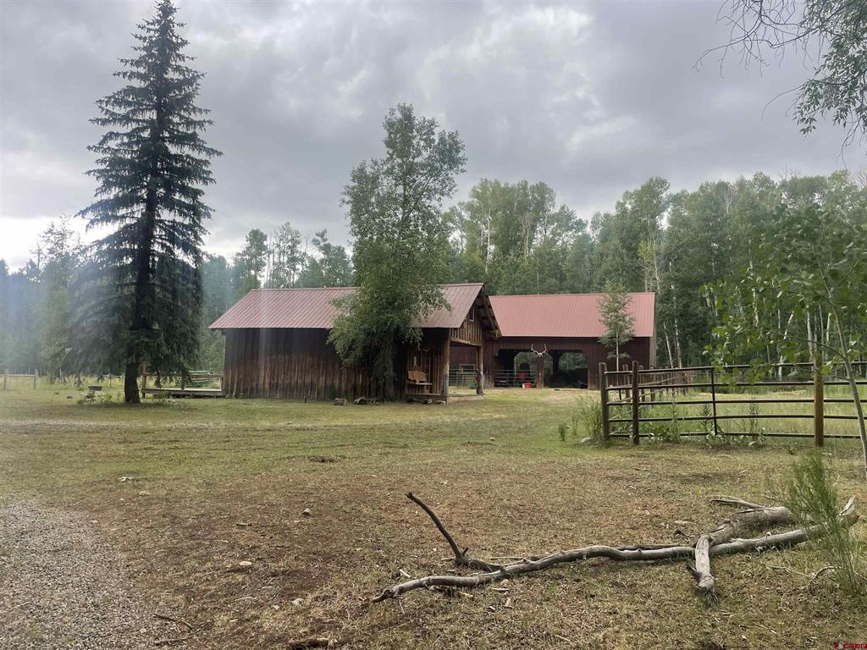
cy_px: 325
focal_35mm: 26
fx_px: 651
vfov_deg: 53.1
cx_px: 434
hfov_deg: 67.3
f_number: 1.6
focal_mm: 4.2
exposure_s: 1/394
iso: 32
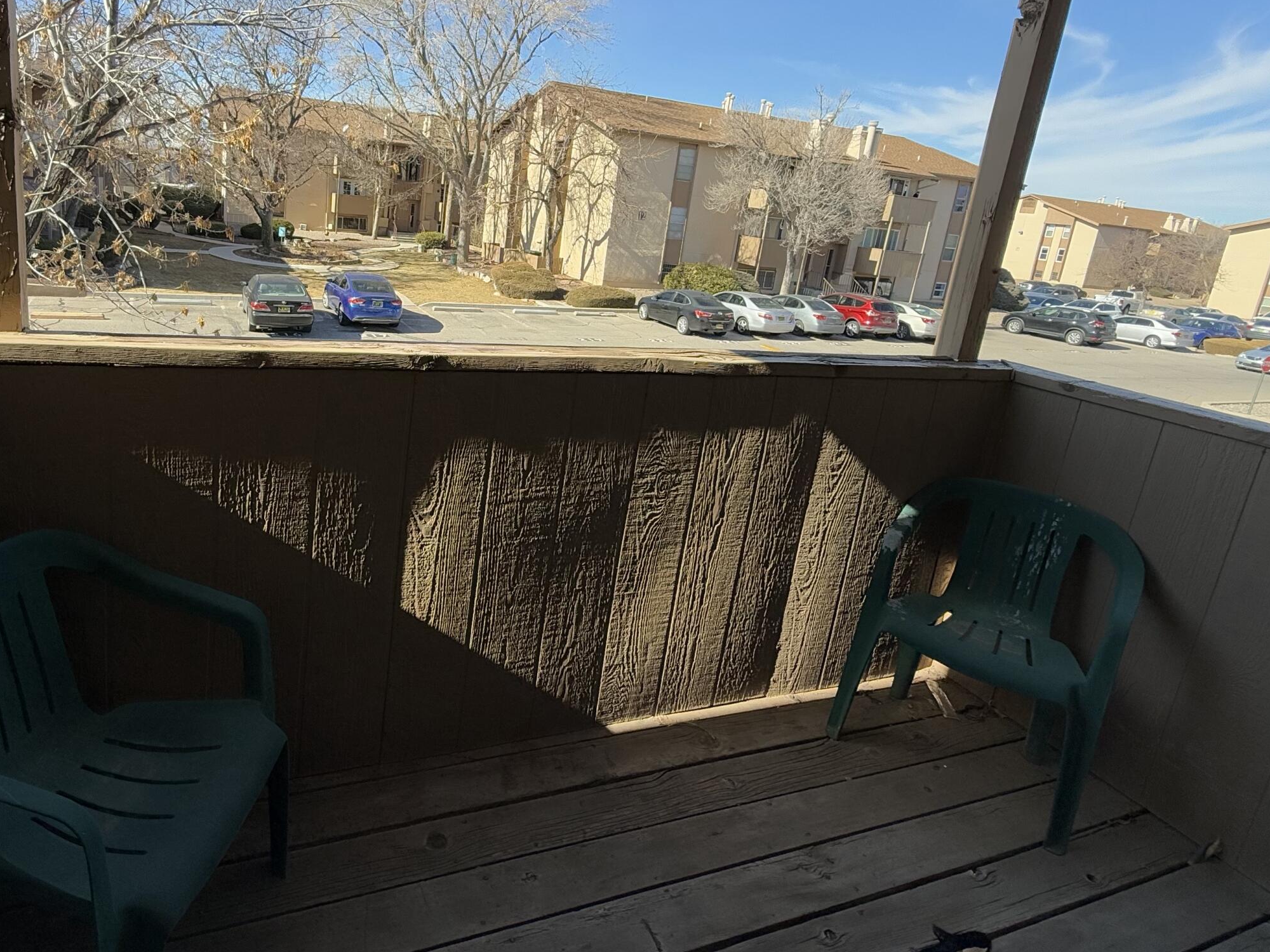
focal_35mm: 21
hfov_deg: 77.3
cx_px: 462
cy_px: 366
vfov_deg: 62.7
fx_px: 770
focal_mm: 2.22
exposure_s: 1/694
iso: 50
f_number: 2.2
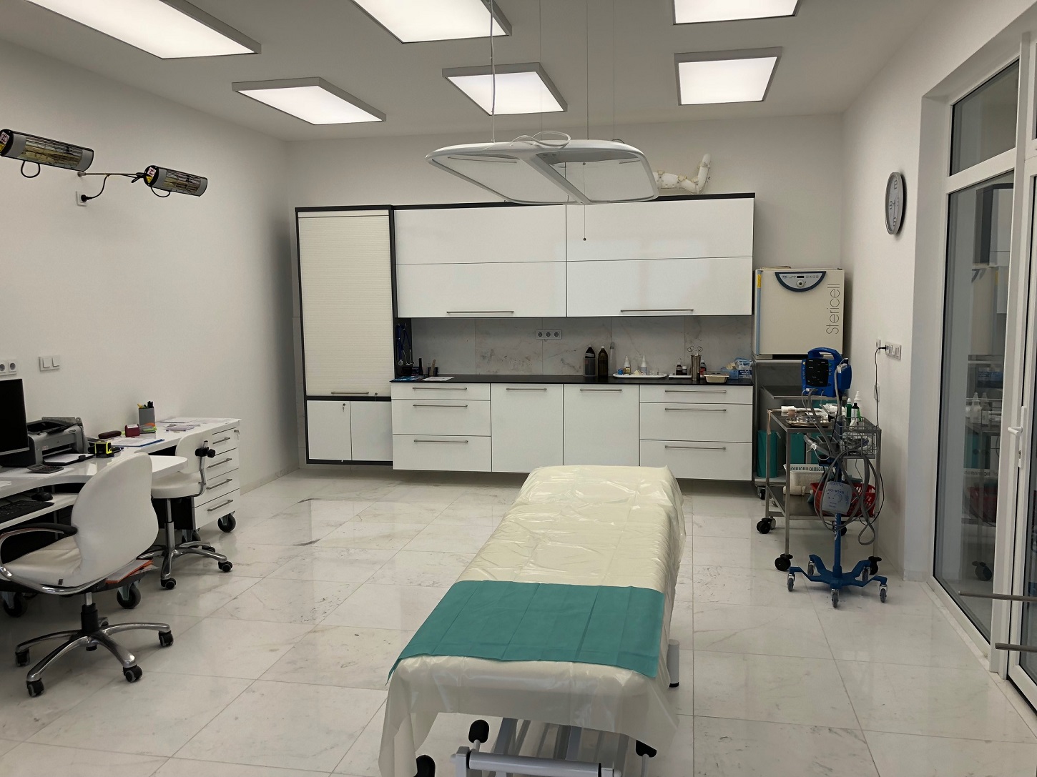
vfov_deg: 49.7
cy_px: 388
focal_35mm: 28
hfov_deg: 63.5
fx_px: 839
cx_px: 518
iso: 20
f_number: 1.8
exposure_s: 1/144
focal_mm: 4
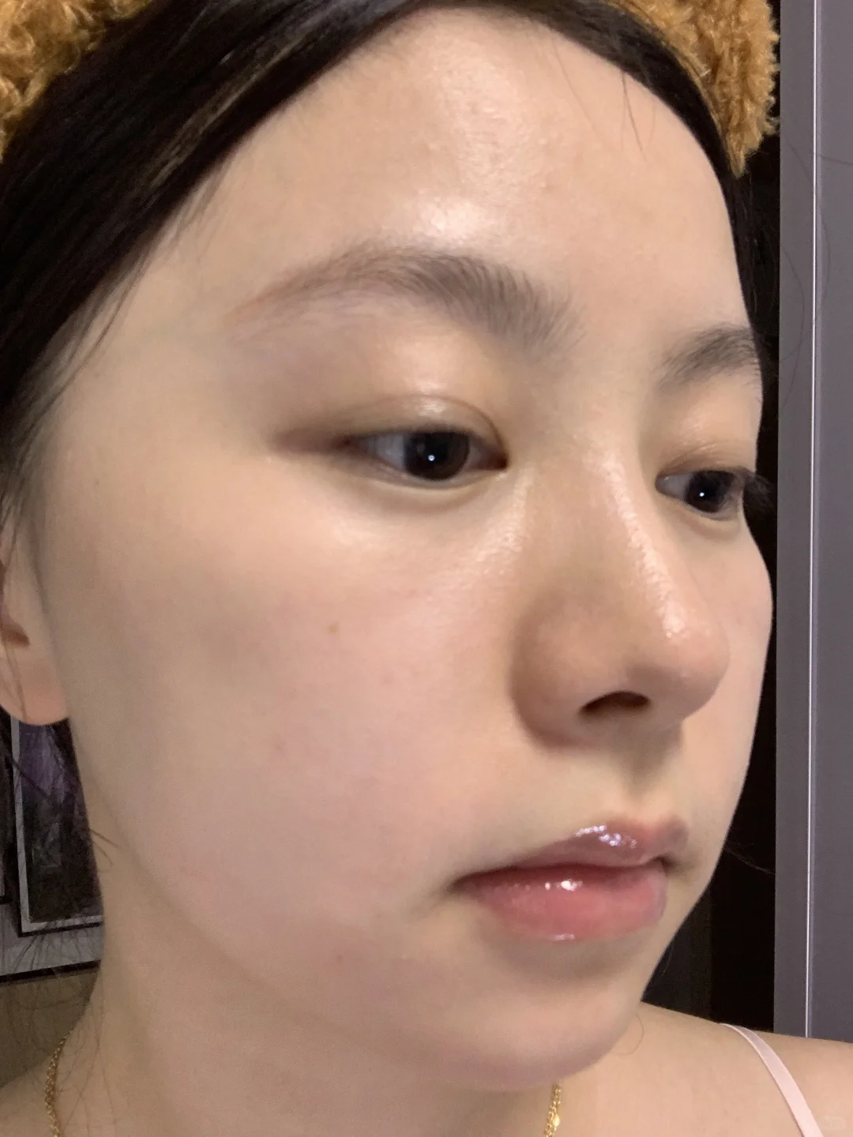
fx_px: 1051
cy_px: 568
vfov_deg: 56.8
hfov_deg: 44.2
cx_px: 426
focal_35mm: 32
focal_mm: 2.87
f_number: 2.2
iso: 160
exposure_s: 1/49
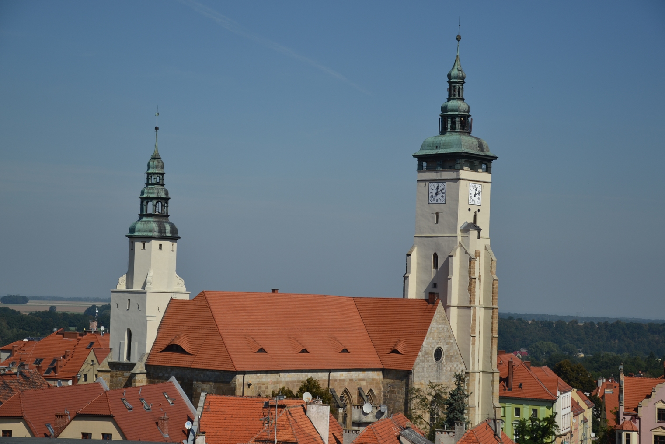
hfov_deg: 23.4
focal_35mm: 87
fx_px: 1607
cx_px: 332
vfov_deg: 15.7
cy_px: 222
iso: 100
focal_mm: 58
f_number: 5
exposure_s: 1/1000
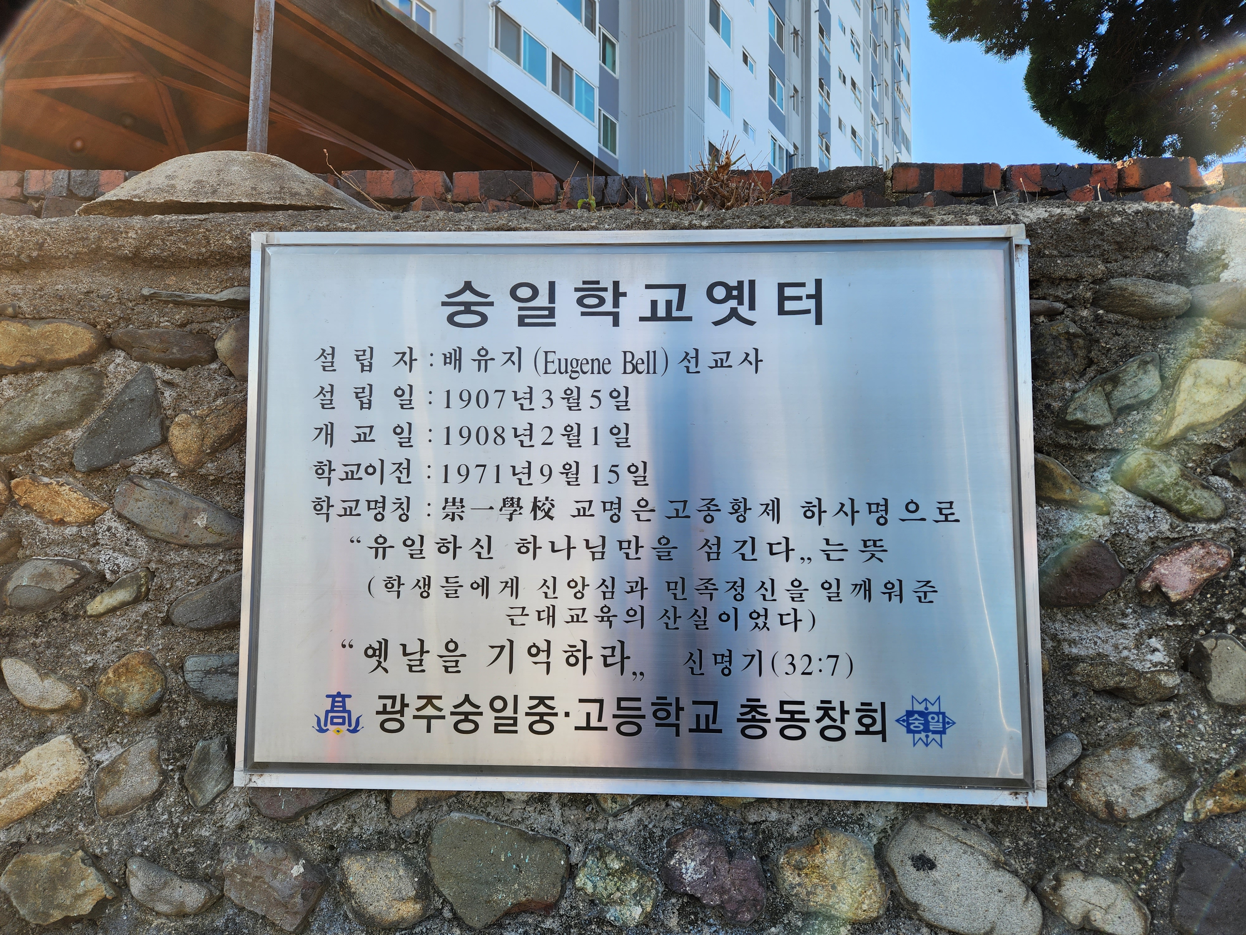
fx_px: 828
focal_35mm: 23
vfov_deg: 58.9
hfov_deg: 73.9
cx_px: 623
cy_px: 468
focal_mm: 5.4
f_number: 1.8
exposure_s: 1/424
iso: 20
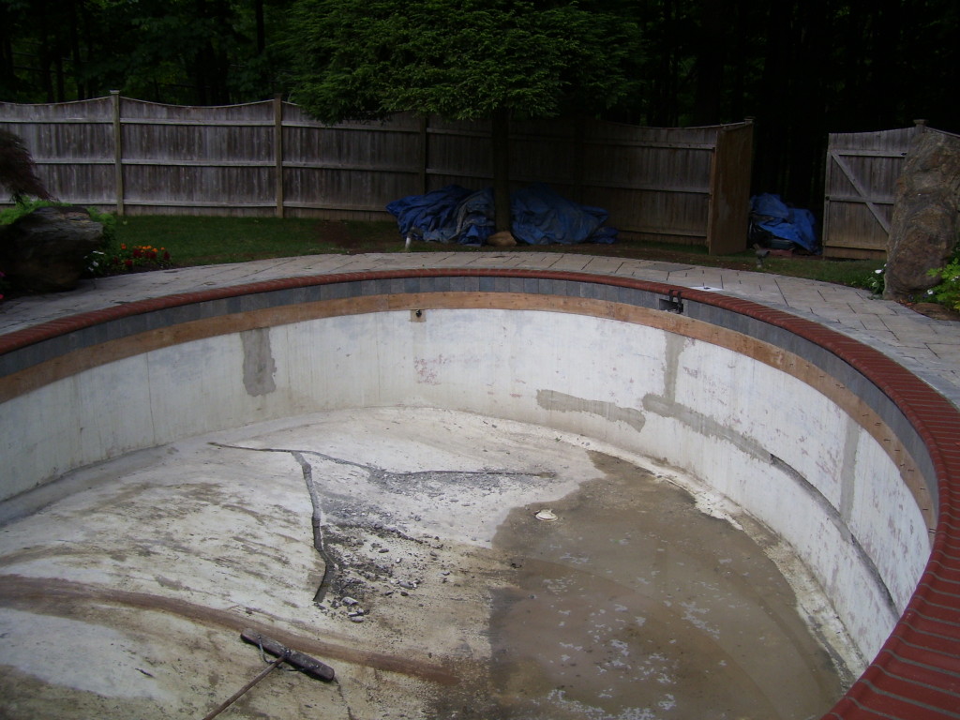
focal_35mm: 37
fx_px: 1026
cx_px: 480
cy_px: 360
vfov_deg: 38.7
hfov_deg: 50.1
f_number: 2.7
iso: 80
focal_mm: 6
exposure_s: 1/350
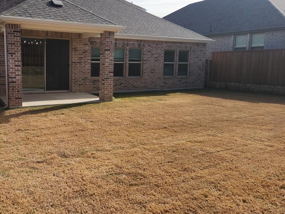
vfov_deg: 44.1
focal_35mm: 32
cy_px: 94
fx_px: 263
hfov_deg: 55.6
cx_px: 94
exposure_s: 1/2430
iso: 20
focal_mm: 5.4
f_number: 1.8
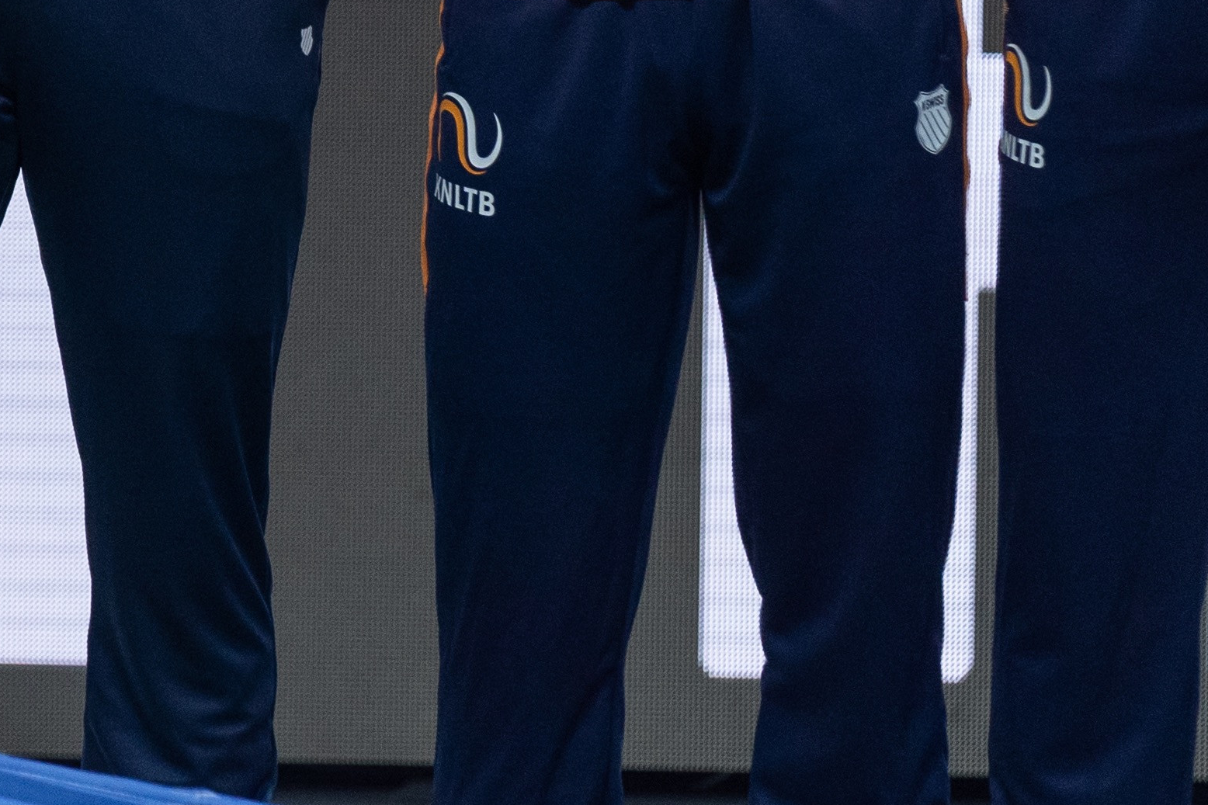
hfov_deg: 2.9
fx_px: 23552
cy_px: -594
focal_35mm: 702
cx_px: -338
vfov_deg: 2.0
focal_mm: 182
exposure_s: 1/400
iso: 2000
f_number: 4
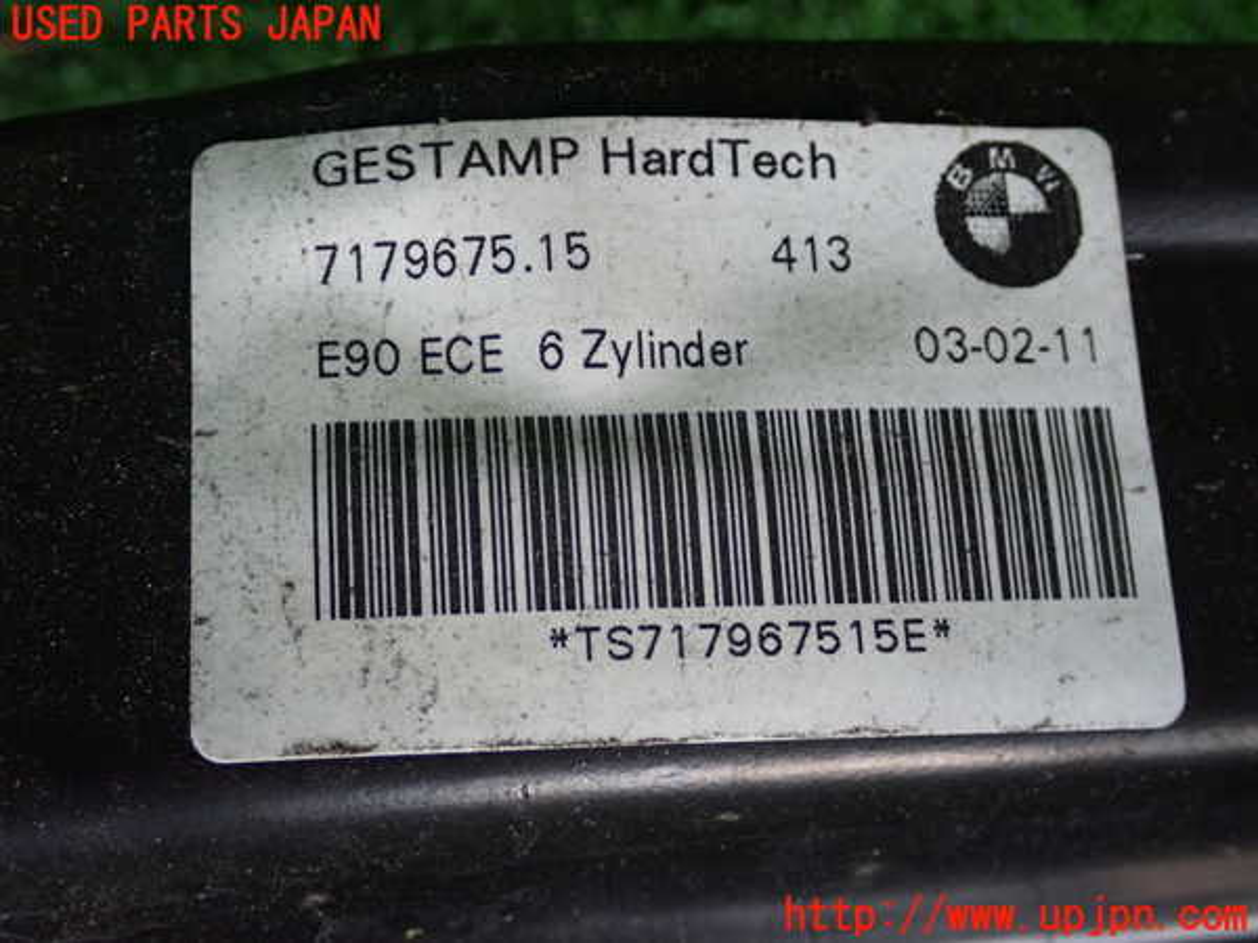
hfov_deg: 35.5
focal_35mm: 54
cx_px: 629
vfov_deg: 27.0
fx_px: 1962
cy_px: 472
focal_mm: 9.65
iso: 640
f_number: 3.3
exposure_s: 1/50
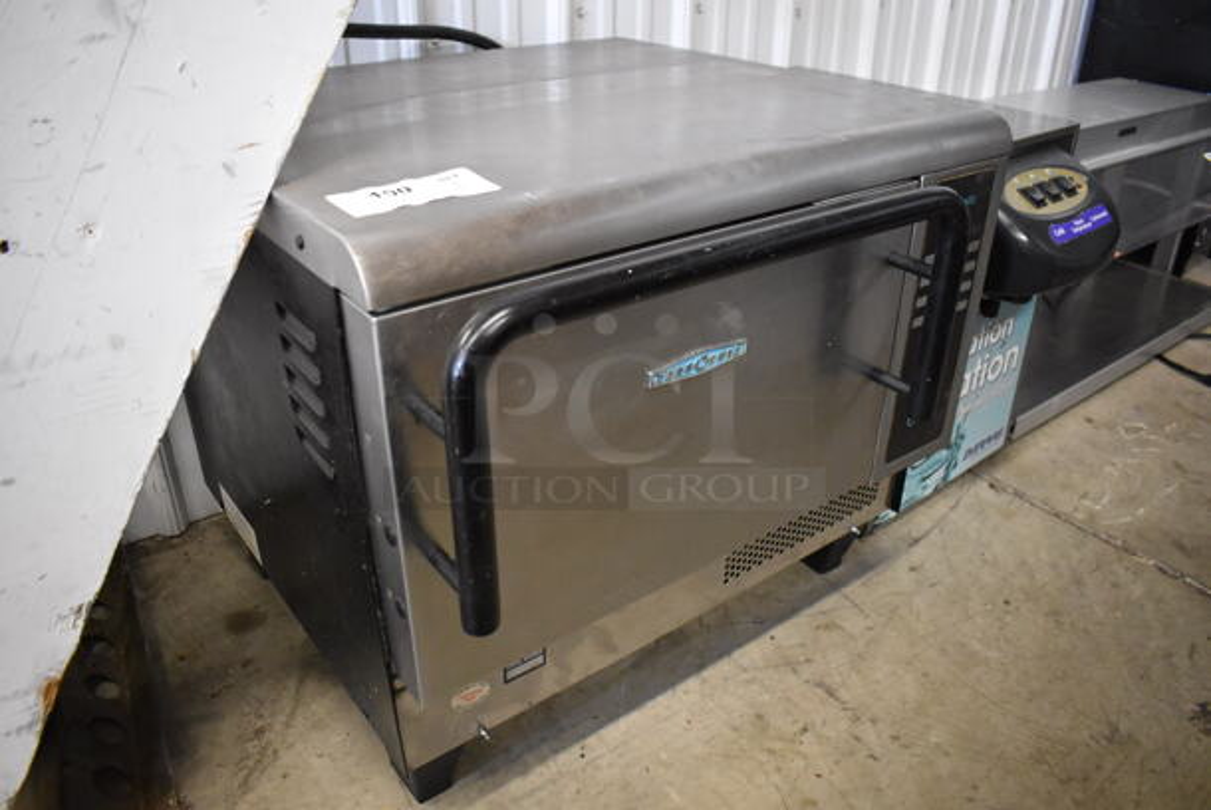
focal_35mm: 27
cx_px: 606
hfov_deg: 67.3
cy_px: 405
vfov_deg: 48.0
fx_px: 909
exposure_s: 1/125
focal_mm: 18
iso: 4000
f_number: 3.5
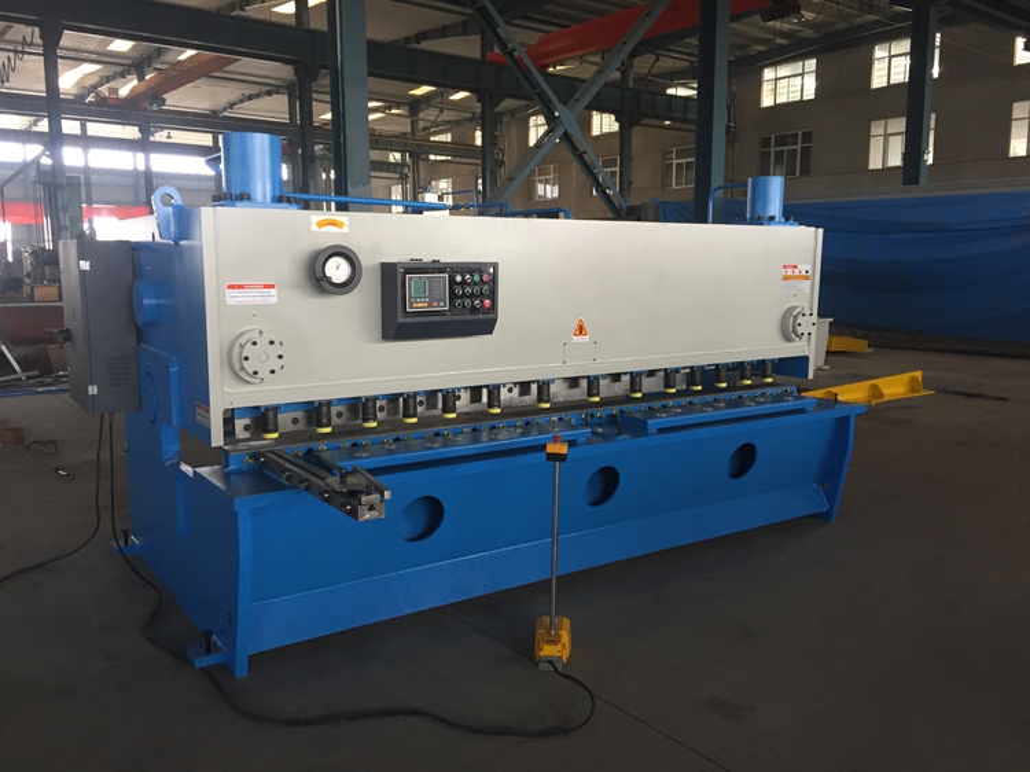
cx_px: 515
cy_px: 386
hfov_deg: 61.7
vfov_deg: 48.2
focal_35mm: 29
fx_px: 863
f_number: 2.2
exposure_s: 1/33
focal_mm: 4.15
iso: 50
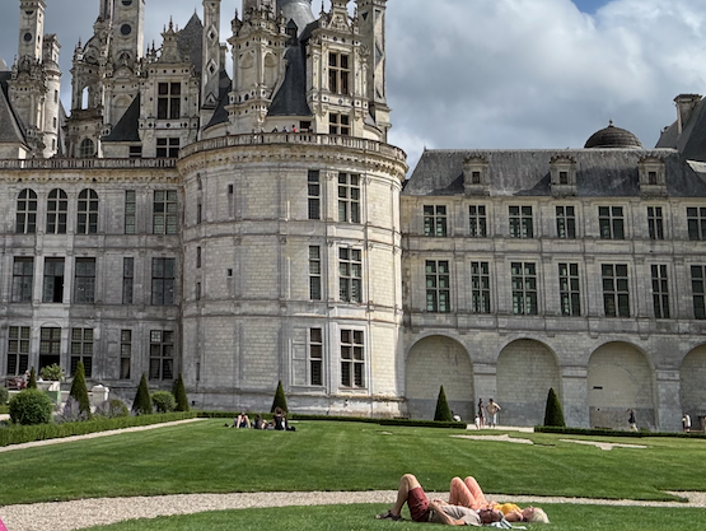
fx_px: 1082
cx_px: 122
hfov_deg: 34.8
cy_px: 117
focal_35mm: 53
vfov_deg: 27.1
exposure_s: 1/2070
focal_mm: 2.69
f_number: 1.9
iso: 25
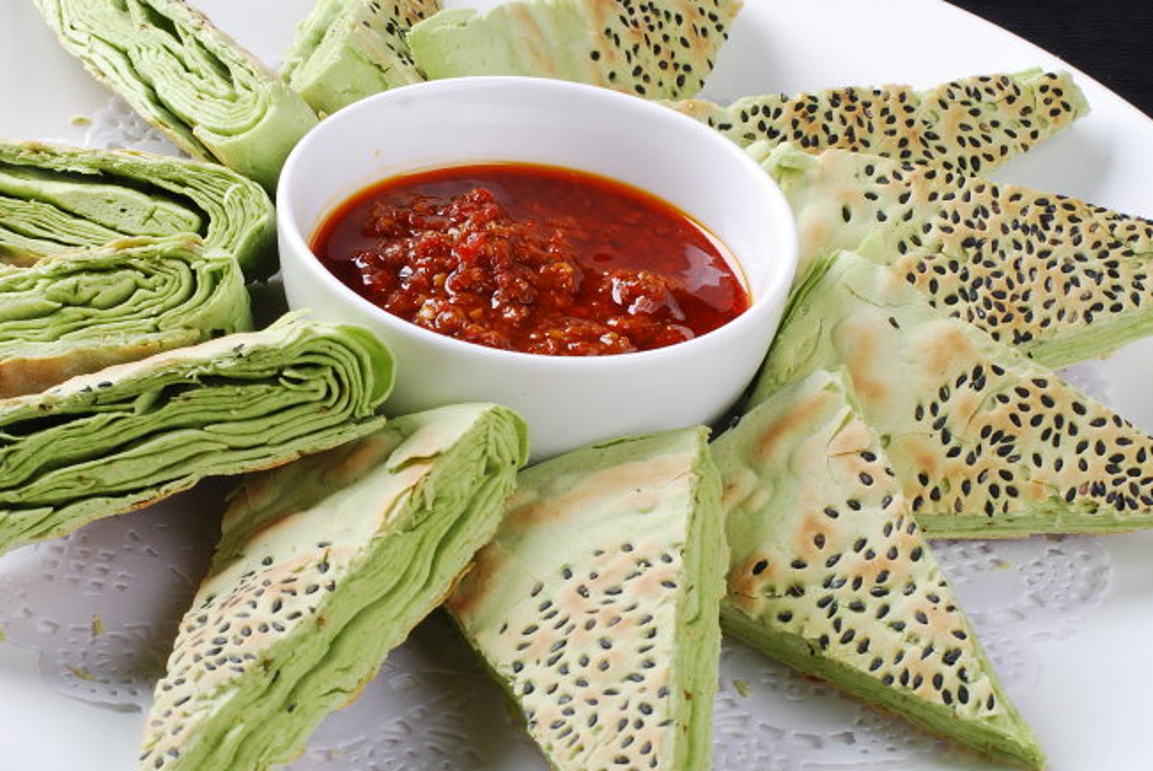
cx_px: 471
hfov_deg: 17.3
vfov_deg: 11.6
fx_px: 3782
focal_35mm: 118
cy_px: 371
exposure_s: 1/125
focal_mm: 50
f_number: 14
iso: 100
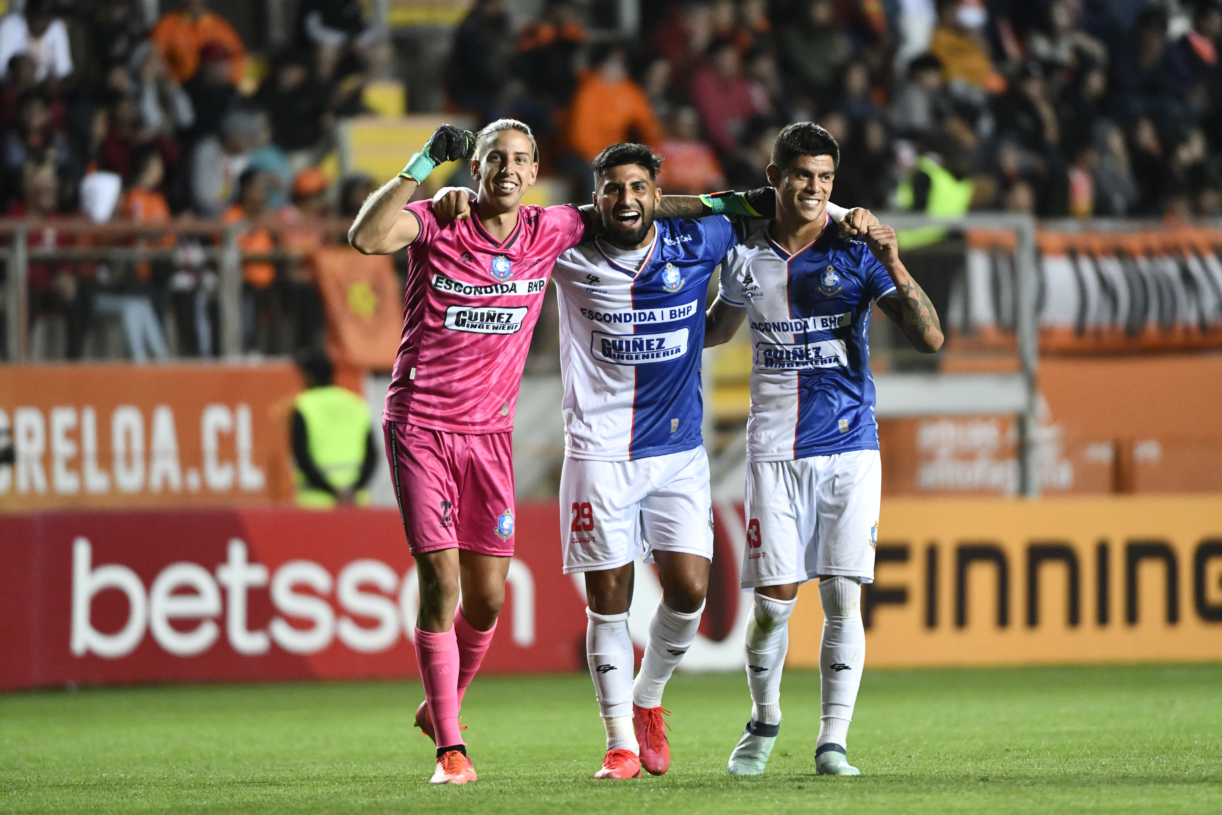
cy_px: 408
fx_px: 13577
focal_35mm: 400
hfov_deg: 5.2
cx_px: 611
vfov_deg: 3.4
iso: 6400
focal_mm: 400
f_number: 4
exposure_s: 1/1000
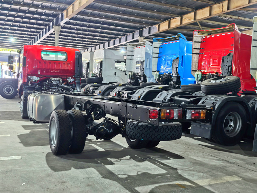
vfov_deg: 36.8
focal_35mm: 39
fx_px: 290
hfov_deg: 47.9
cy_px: 96
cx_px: 128
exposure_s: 1/50
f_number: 1.4
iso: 250
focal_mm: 5.75
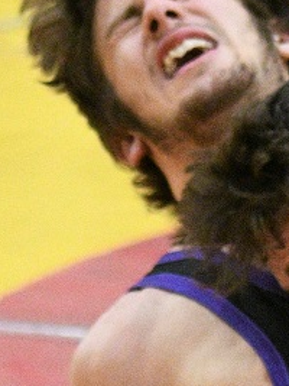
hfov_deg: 3.6
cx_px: 665
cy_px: 319
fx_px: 4501
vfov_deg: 4.9
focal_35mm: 404
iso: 6400
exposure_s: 1/1000
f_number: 2.8
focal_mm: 70
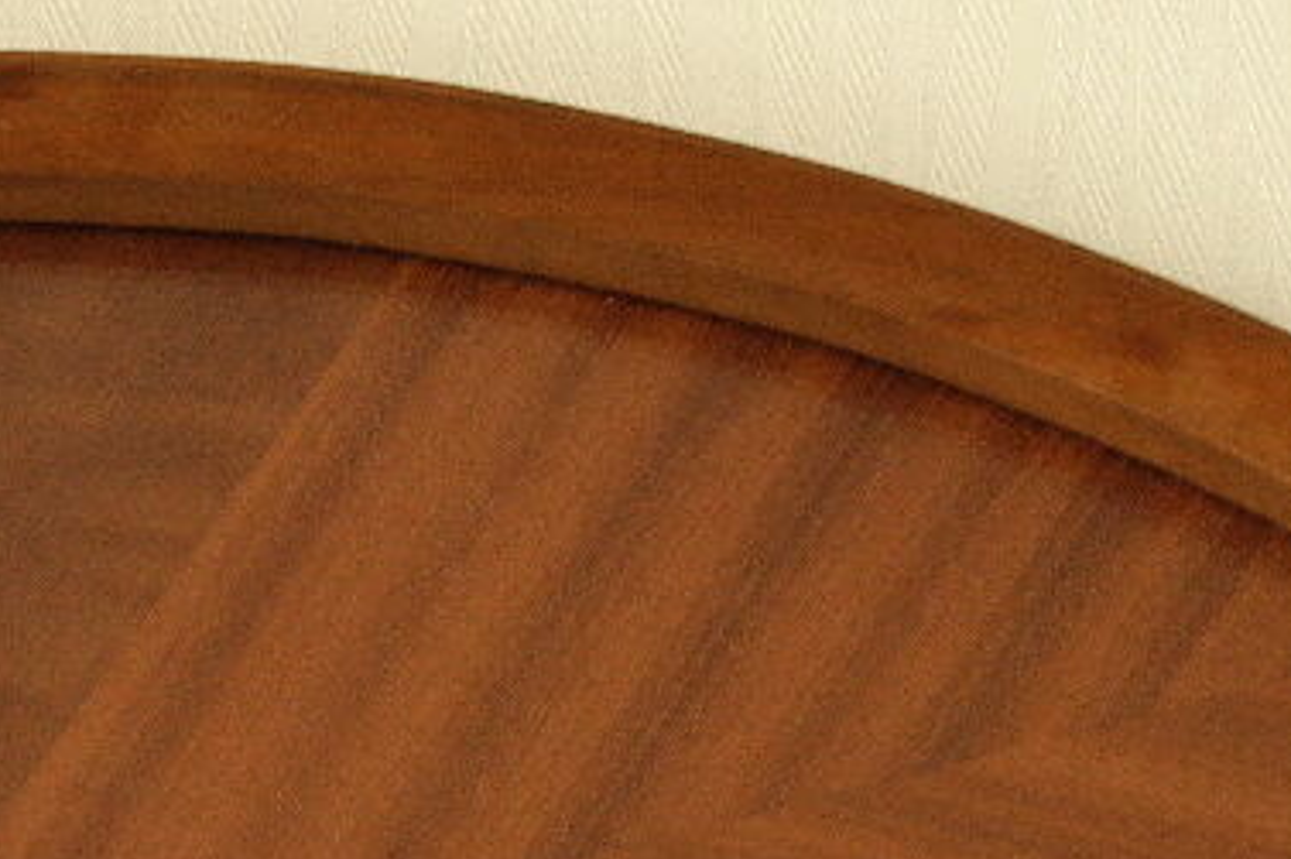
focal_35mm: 243
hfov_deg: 8.4
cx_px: -82
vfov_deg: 5.6
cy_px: 1116
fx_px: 8710
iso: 400
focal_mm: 35
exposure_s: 1/30
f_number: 5.6
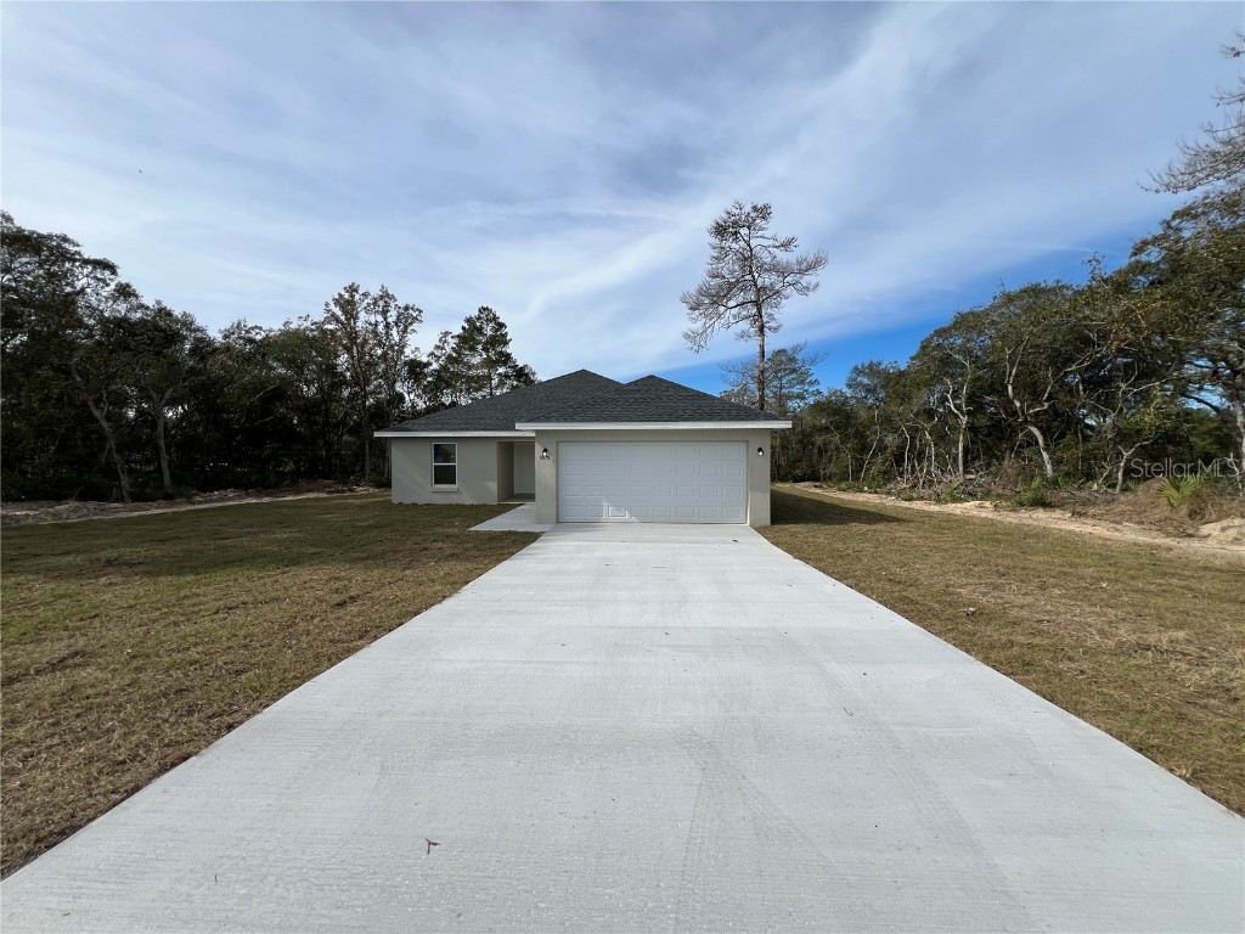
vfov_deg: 89.9
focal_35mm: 13
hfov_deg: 106.2
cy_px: 467
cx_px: 622
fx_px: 468
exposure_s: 1/2370
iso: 32
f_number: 1.8
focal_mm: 1.57
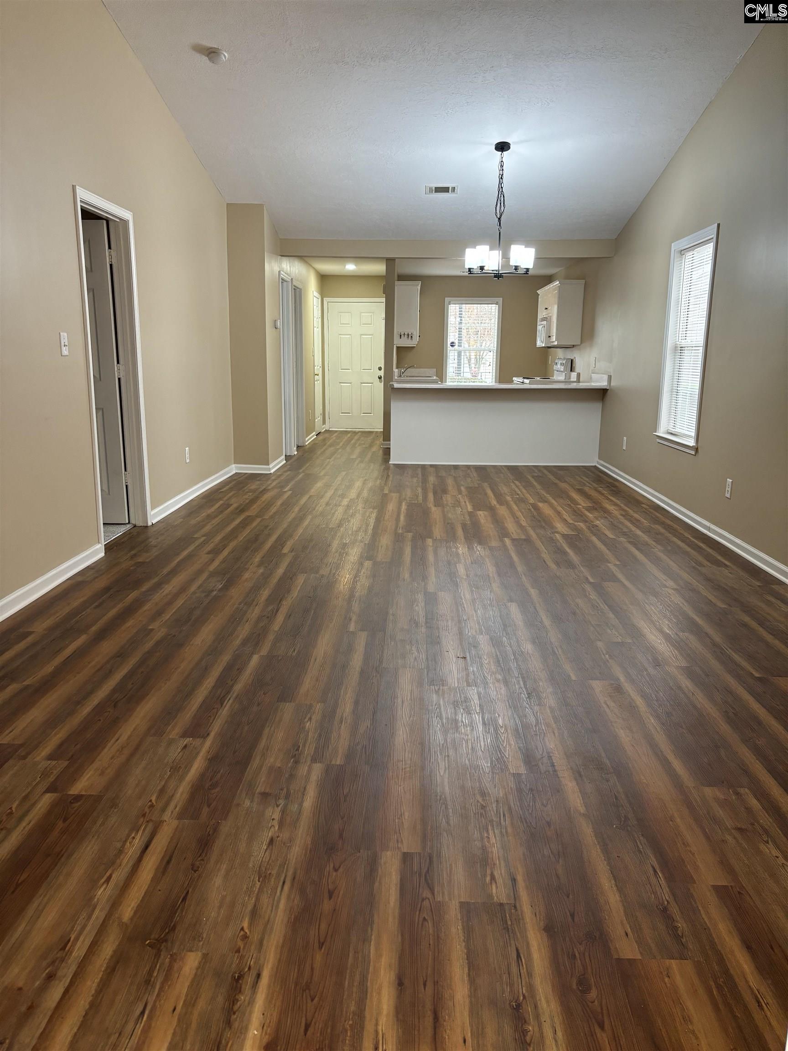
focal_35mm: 26
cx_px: 394
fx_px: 789
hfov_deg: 53.1
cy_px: 526
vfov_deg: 67.3
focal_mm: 5.96
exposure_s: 1/60
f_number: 1.6
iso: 160
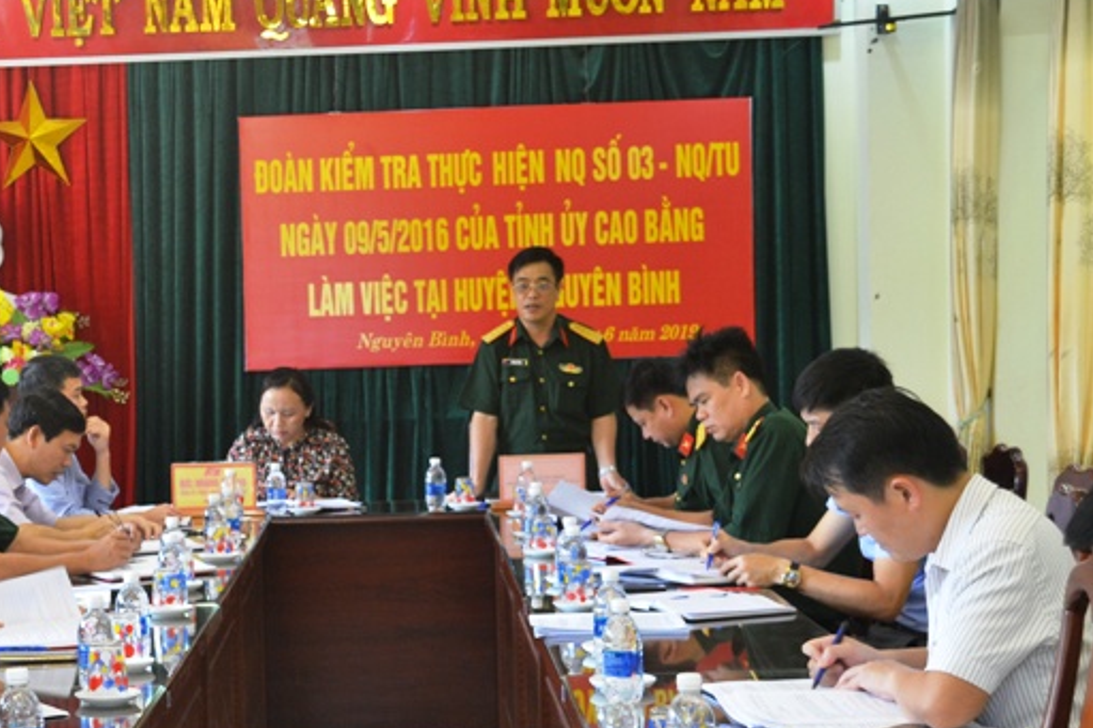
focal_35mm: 75
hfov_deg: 26.6
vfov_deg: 18.1
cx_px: 260
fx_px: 2276
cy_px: 503
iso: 560
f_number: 4.8
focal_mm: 32
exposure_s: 1/15
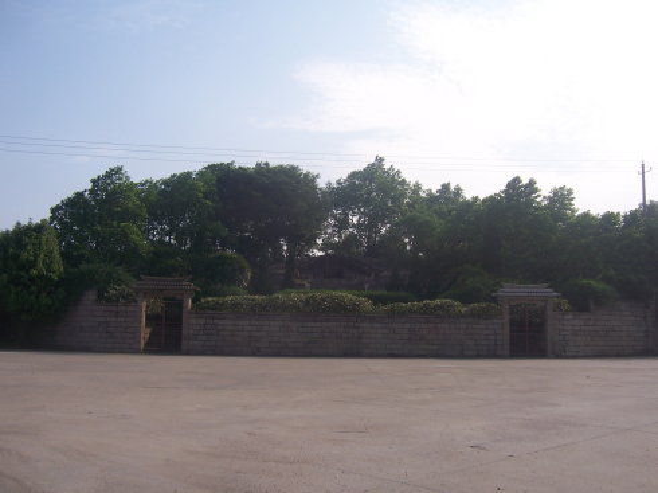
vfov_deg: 42.9
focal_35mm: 33
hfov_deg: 55.4
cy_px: 246
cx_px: 329
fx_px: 627
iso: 80
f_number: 4
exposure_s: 1/750
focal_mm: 5.5
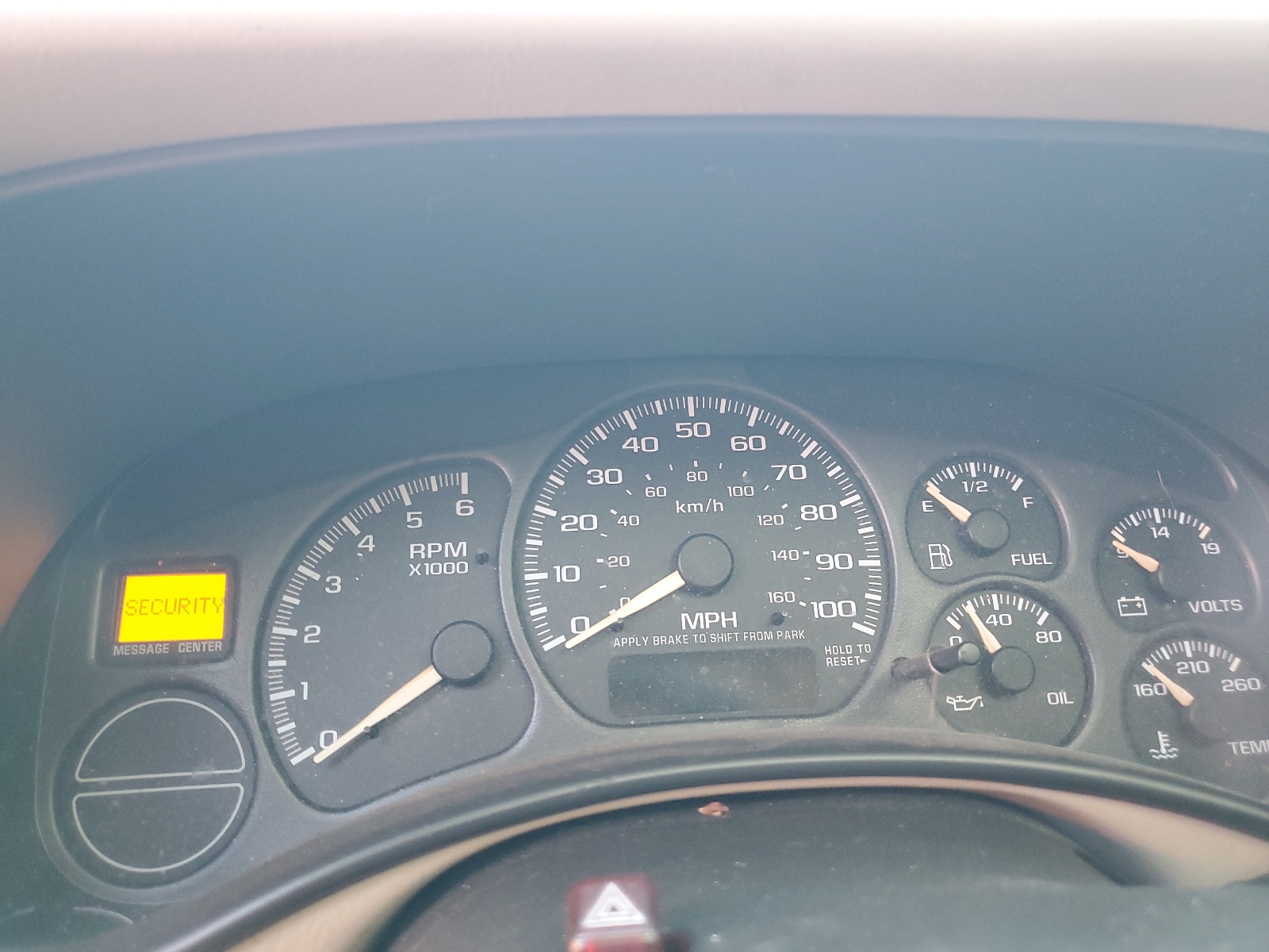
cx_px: 634
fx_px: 953
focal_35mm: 26
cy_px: 476
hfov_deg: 67.3
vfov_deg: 53.1
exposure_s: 1/60.2
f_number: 1.5
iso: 199
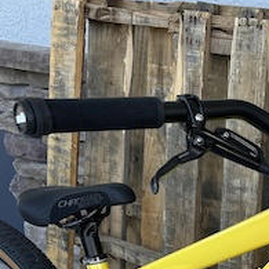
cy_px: 399
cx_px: 364
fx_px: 765
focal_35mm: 87
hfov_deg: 18.4
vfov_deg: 17.9
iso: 80
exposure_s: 1/294
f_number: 1.78
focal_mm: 6.76
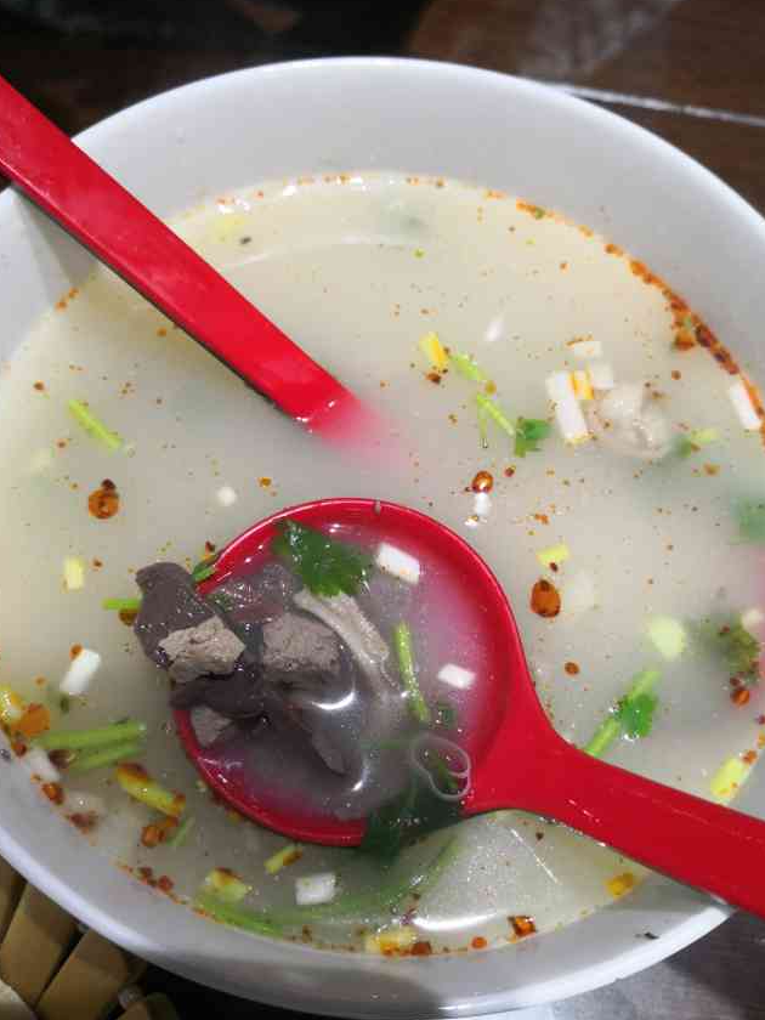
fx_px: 884
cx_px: 397
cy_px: 500
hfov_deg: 46.8
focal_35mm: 30
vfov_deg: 60.0
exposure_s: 1/120
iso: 64
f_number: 1.6
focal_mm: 3.95
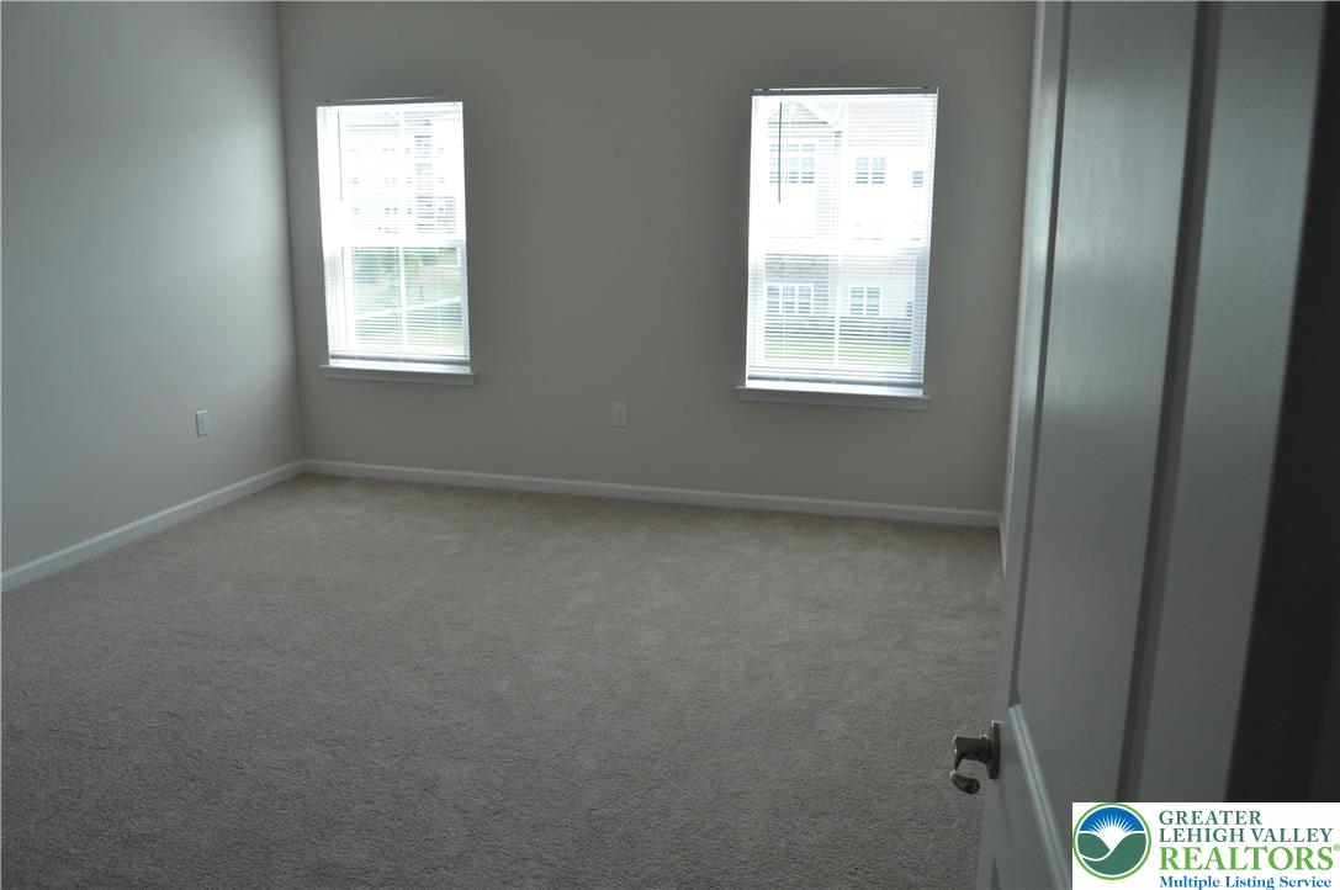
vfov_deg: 47.8
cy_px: 445
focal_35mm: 27
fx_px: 1004
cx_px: 670
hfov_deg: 67.4
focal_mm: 18
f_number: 5.6
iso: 400
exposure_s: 1/125
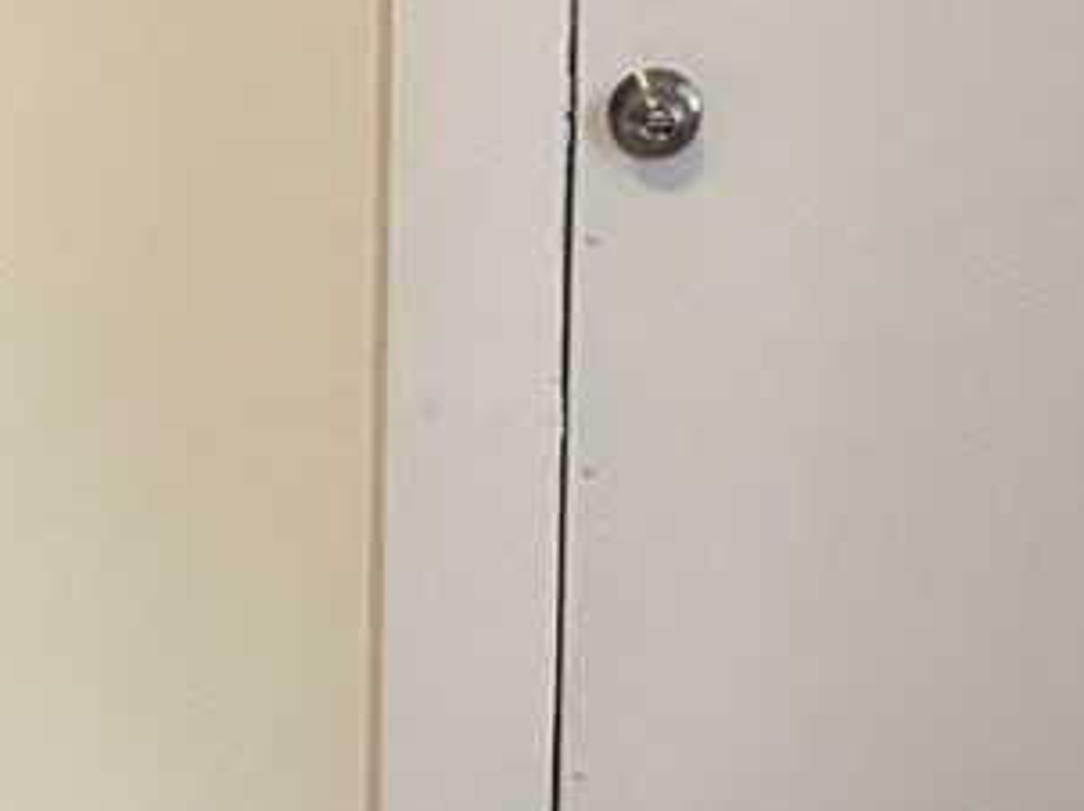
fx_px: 5100
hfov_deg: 11.7
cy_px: 685
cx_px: -416
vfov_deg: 9.1
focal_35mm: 163
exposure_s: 1/60
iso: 400
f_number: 1.78
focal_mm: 6.76
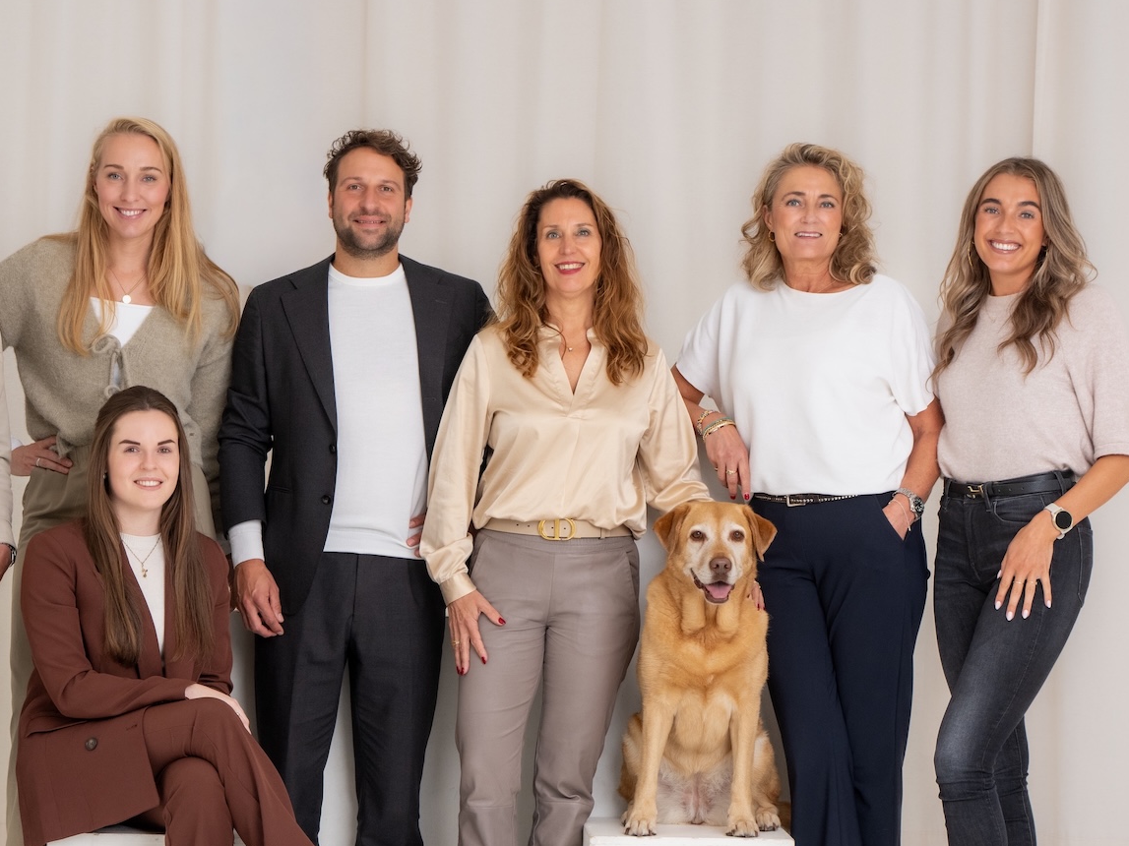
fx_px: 3392
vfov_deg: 14.2
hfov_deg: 18.9
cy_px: 536
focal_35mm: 104
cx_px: 429
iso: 800
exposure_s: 1/160
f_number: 9
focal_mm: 70
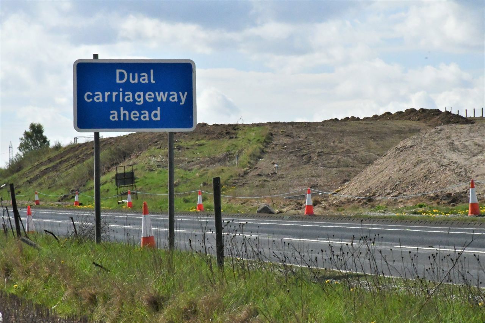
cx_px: 242
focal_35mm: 168
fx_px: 2263
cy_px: 162
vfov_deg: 8.2
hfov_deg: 12.2
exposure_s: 1/2500
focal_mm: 112
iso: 12800
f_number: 25
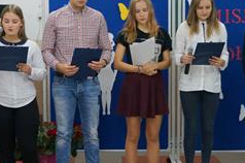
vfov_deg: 15.7
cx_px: 132
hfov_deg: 23.5
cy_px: 86
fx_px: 588
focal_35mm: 87
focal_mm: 19
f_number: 4
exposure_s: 1/60
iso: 640
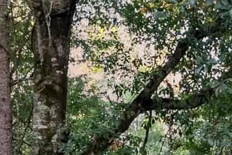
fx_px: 696
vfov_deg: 11.7
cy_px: 281
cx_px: 253
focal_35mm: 108
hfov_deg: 18.2
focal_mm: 16
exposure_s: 1/8
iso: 250
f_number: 9
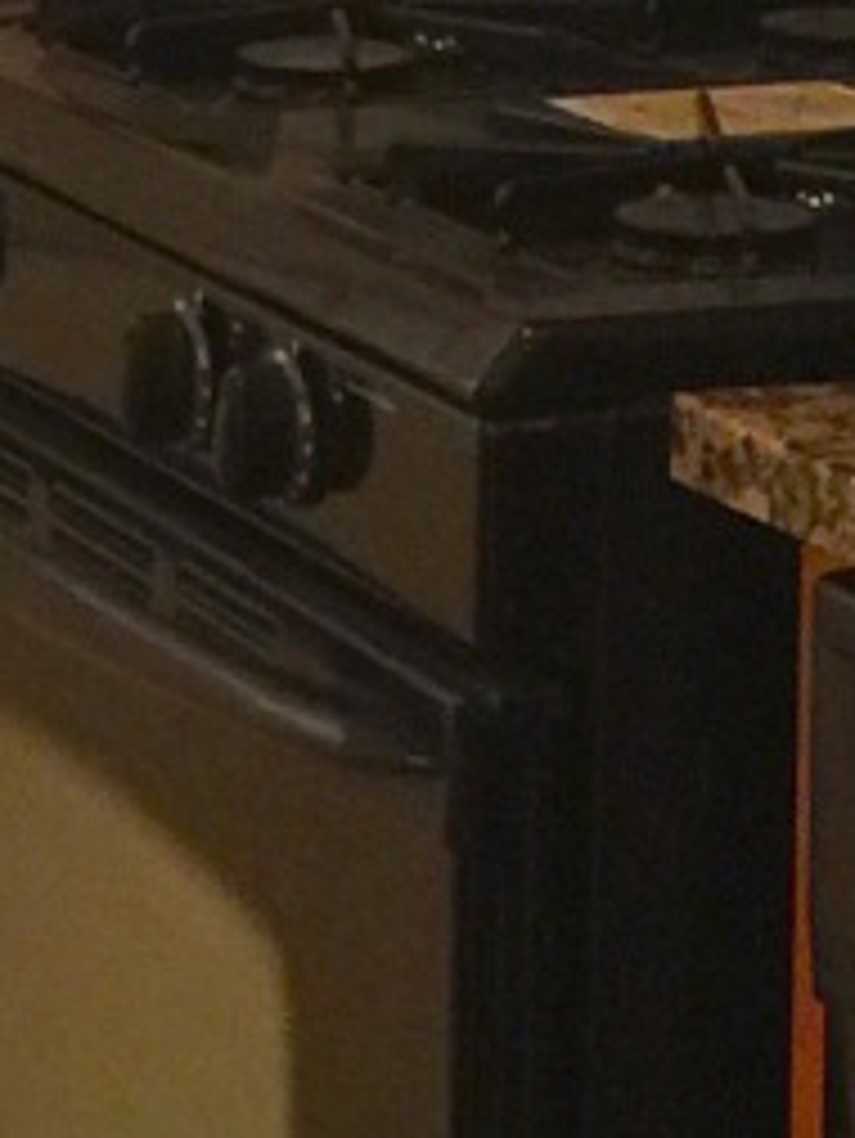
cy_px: 72
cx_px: -166
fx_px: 6877
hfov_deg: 7.1
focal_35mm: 209
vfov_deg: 9.4
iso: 100
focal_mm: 4.15
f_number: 2.2
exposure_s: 1/15
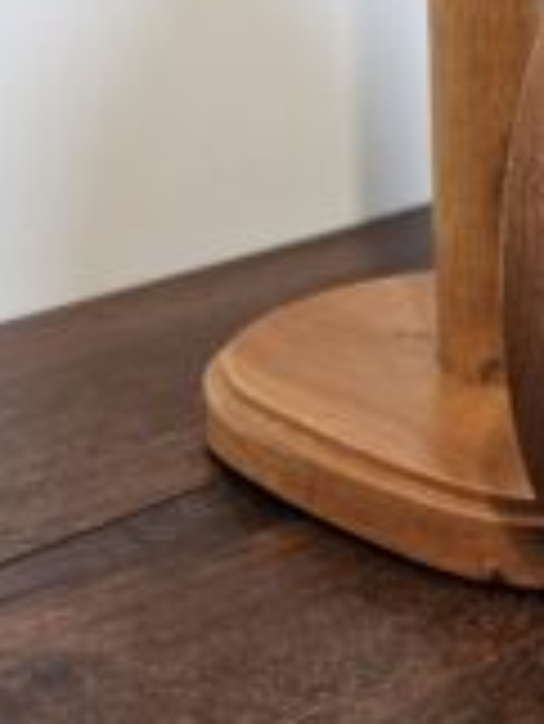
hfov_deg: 18.3
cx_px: 679
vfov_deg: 24.4
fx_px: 1590
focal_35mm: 76
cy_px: -11
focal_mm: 6.3
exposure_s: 1/120
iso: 200
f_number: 1.7
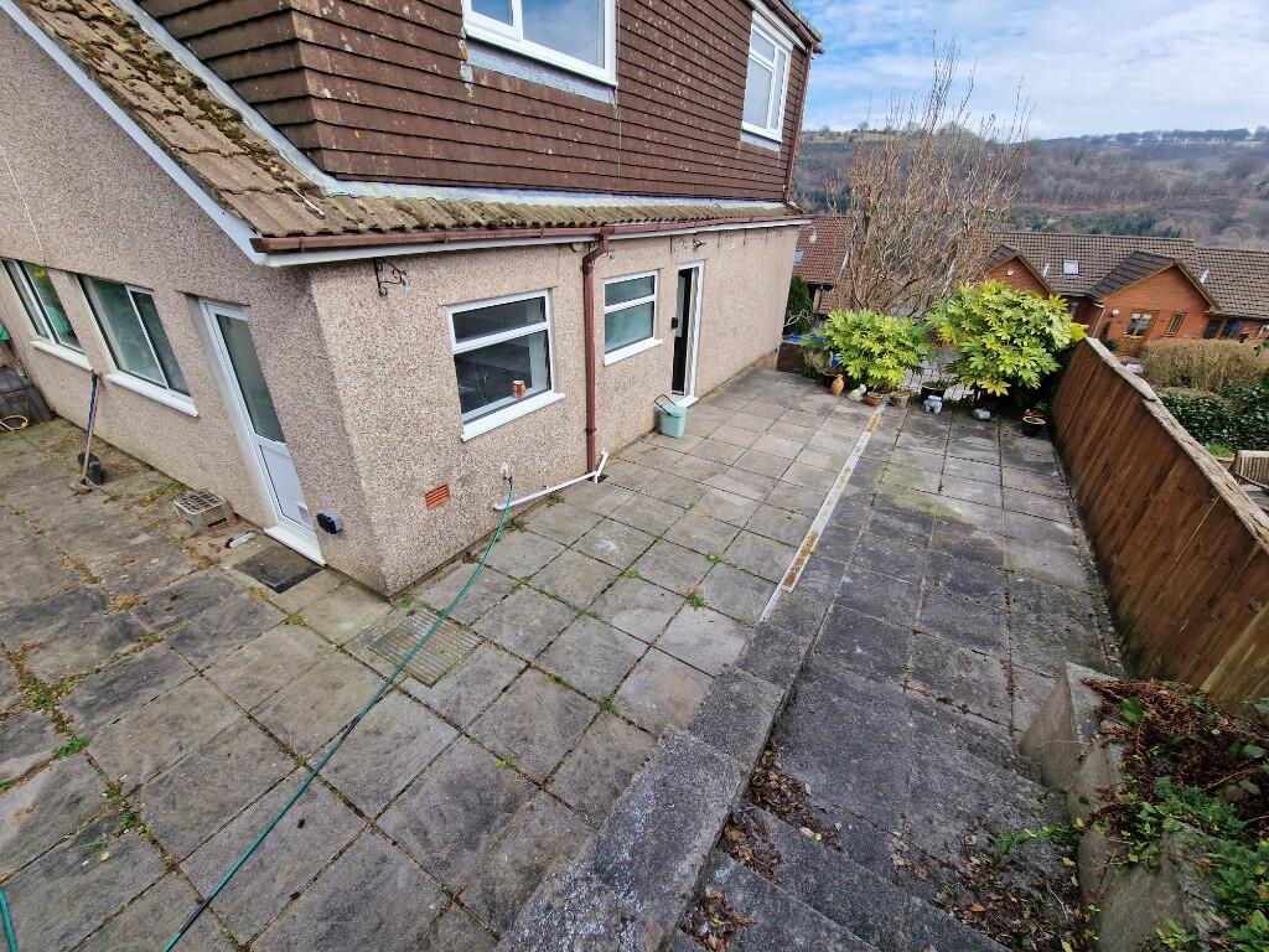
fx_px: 477
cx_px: 634
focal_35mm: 13
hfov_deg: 106.2
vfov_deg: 89.9
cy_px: 476
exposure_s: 1/1012
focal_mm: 2.2
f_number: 2.2
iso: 50
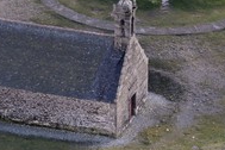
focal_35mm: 378
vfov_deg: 3.6
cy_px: 61
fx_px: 2362
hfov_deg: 5.5
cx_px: 62
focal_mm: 170
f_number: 5
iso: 800
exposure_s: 1/1000
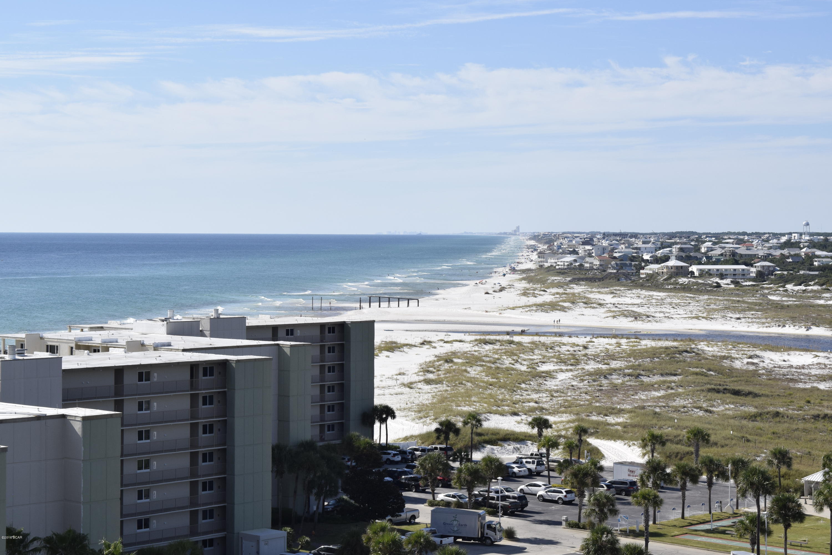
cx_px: 416
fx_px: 1907
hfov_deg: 24.6
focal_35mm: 82
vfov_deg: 16.6
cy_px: 278
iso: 400
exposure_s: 1/640
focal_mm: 55
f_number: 13
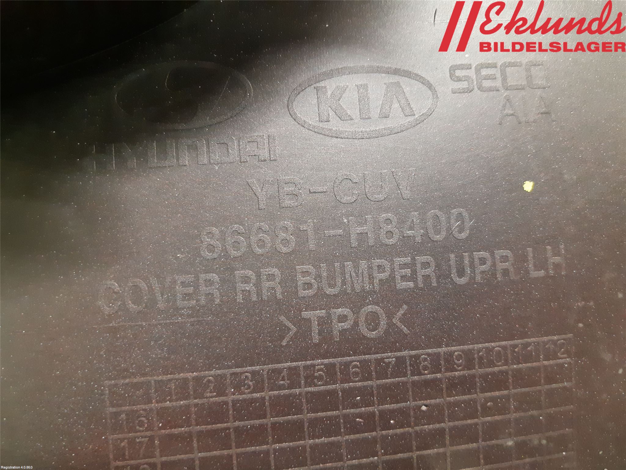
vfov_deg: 53.1
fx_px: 470
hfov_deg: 67.3
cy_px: 235
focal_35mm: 26
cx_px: 313
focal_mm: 3.93
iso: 400
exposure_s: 1/25
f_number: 1.7
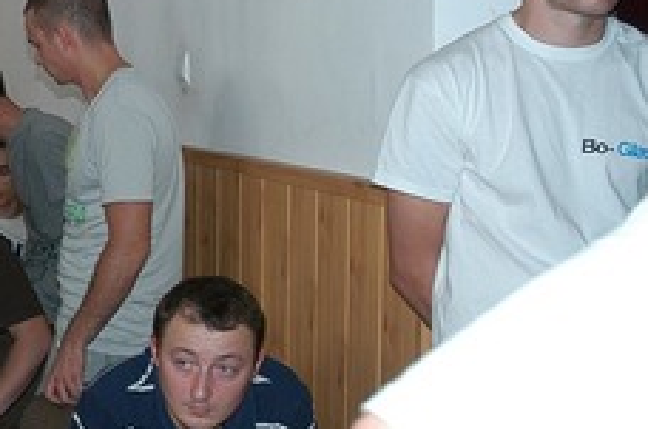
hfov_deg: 22.5
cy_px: 232
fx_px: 1509
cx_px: -108
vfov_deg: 16.2
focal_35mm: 84
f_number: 3.8
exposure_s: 1/60
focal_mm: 22
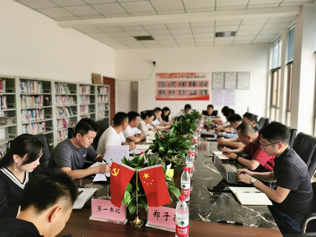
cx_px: 158
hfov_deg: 65.3
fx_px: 246
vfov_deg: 51.4
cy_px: 118
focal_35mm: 27
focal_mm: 5.56
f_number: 1.6
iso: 50
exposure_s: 1/161
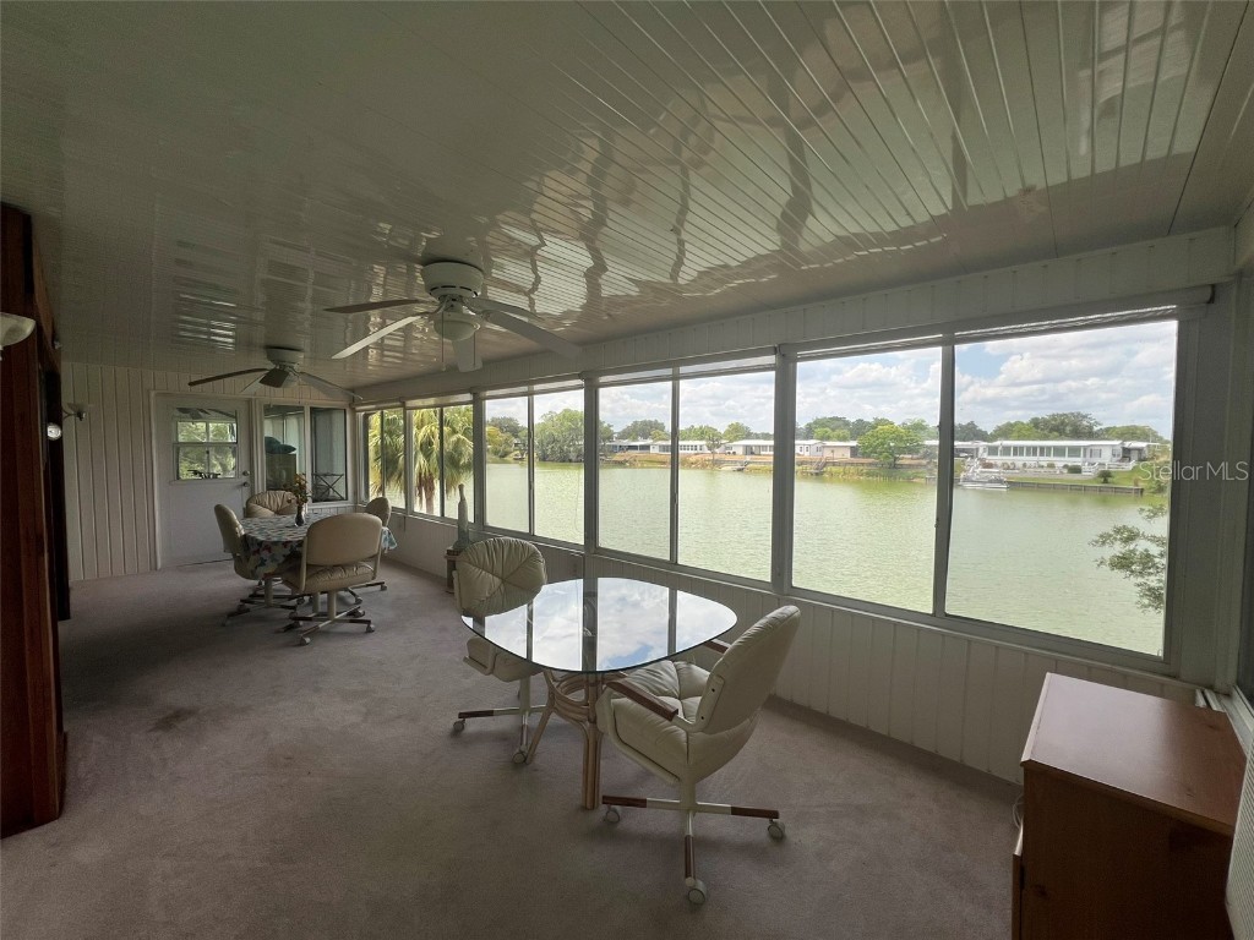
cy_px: 470
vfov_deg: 89.9
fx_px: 471
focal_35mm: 13
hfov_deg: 106.2
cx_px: 627
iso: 32
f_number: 1.8
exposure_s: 1/608
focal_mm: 1.57
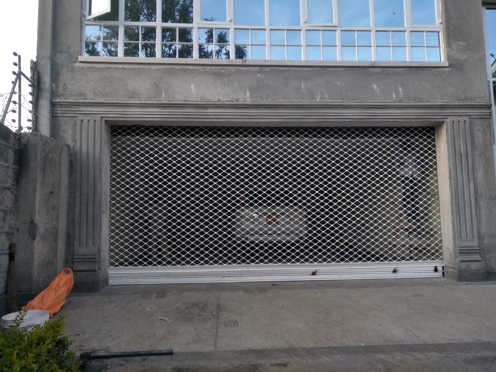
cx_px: 248
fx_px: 287
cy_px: 186
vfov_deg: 66.0
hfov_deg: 81.7
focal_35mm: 20
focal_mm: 3.46
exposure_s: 1/50
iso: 78
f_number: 2.2
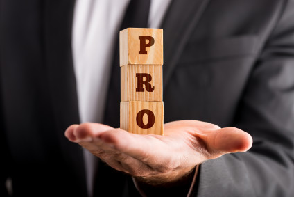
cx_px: 147
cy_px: 98
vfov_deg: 13.1
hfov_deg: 19.4
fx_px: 858
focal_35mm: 105
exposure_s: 1/200
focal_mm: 105
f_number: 8
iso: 100
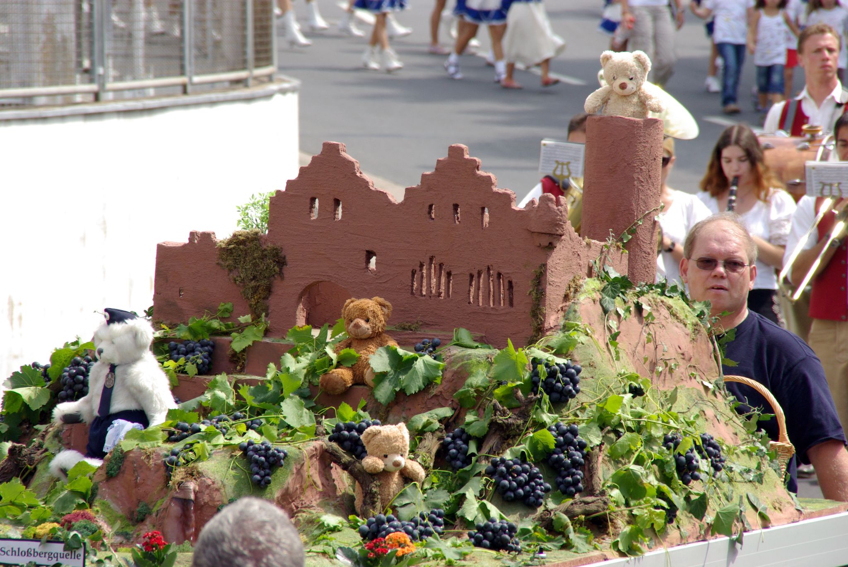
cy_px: 284
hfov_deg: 6.9
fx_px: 7074
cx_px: 424
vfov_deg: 4.6
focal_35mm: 300
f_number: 8
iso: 400
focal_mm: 200
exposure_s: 1/350
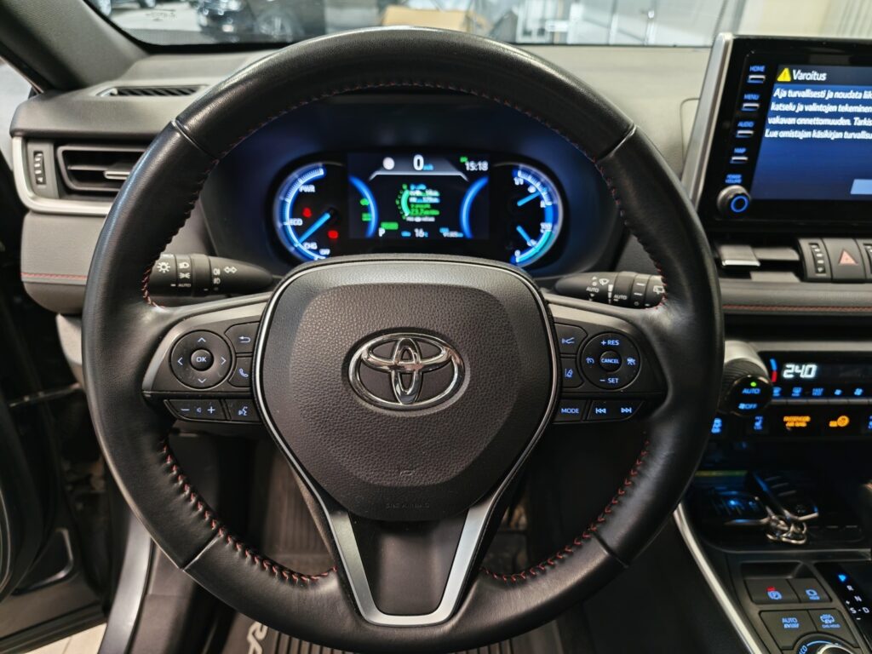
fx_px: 579
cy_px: 327
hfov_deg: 73.9
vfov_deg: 58.9
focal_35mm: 23
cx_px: 436
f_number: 1.6
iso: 250
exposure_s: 1/50
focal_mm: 5.4
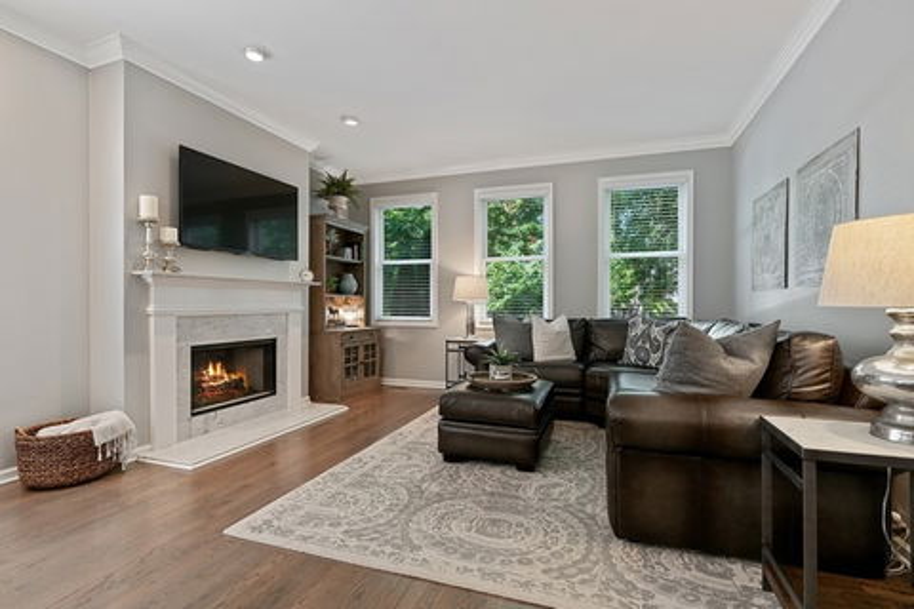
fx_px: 432
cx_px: 457
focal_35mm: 17
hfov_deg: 93.3
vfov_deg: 70.4
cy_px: 304
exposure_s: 1/3
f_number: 7.1
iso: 320
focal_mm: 17
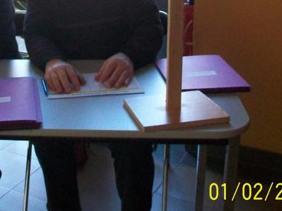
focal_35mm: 61
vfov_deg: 23.6
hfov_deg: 31.2
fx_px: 497
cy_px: 36
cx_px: 77
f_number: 2.8
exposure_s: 1/60
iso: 334
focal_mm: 5.7
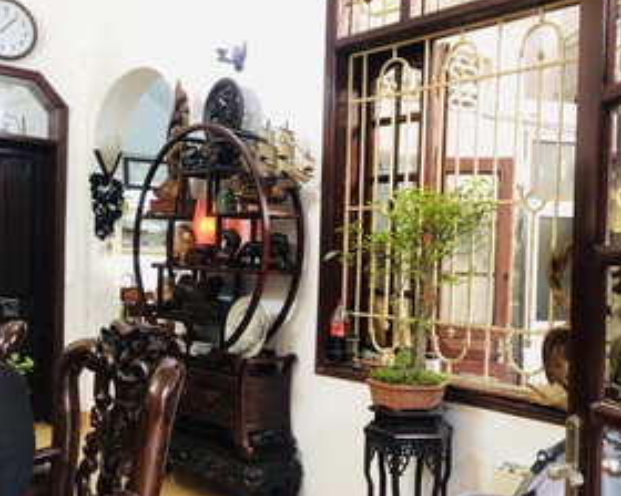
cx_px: 370
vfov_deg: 38.1
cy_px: 283
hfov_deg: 46.6
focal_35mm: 39
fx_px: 717
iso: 100
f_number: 1.8
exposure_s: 1/13
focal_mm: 3.99
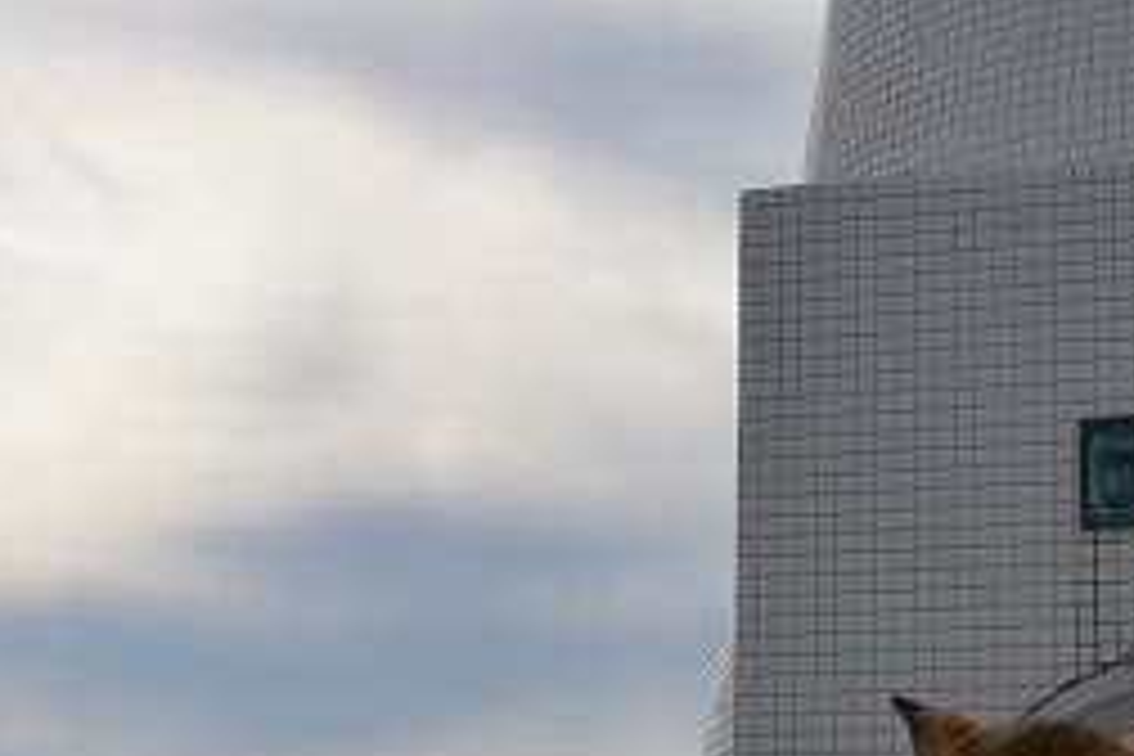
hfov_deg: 17.0
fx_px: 3784
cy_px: 860
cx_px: 554
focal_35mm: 120
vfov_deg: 11.2
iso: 100
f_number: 9
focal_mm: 35
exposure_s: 1/320
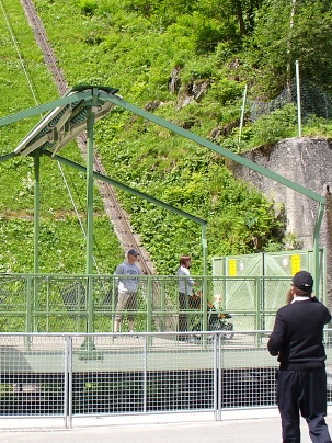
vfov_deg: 34.9
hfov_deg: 26.0
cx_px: 59
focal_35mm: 55
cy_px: 215
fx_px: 703
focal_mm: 6.1
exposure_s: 1/160
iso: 80
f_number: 5.6
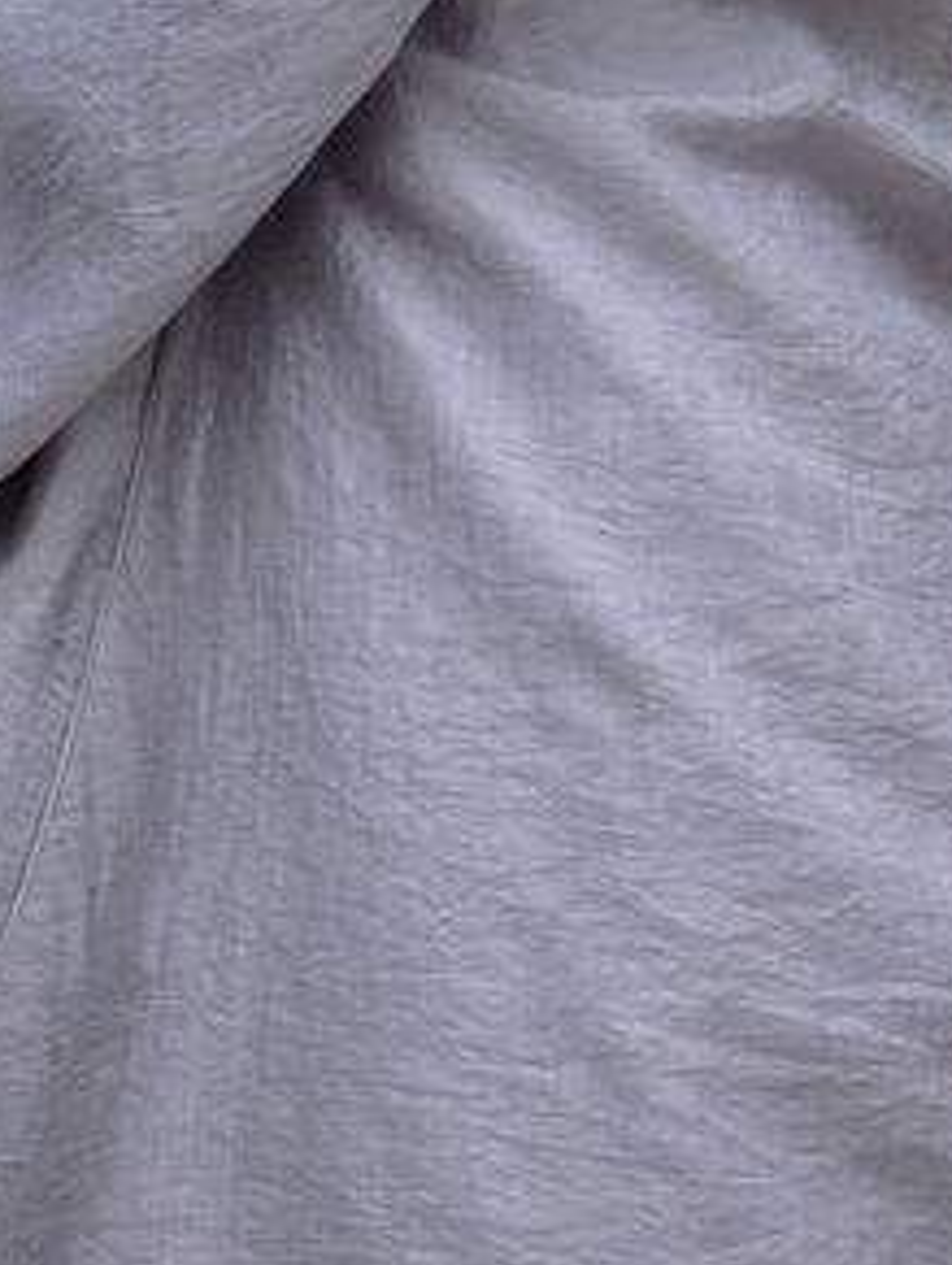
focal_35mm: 944
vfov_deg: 2.1
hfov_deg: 1.6
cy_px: -1808
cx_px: 843
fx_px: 34540
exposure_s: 1/500
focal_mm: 160
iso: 100
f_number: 2.8
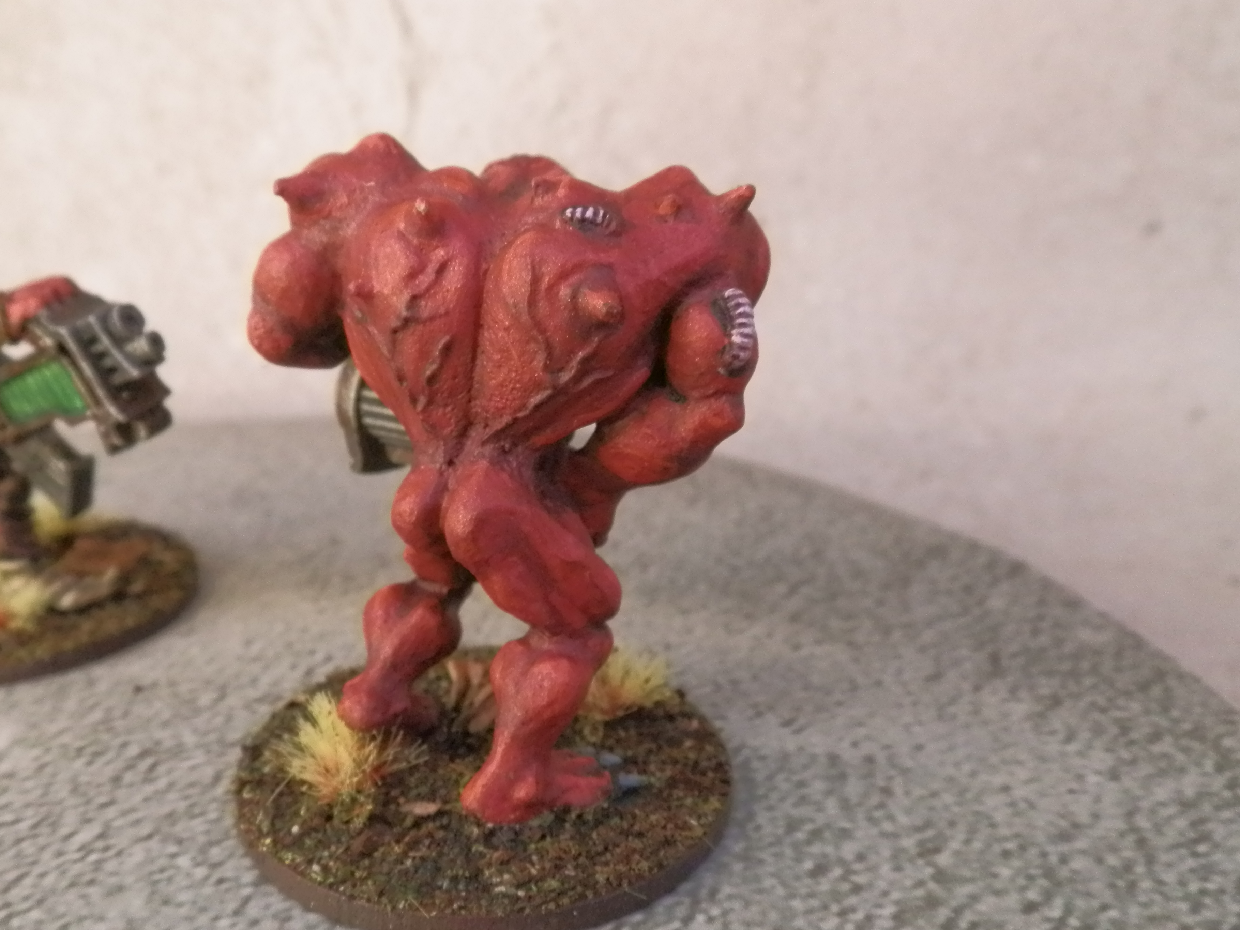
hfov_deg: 55.1
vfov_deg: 42.9
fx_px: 1182
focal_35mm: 33
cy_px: 490
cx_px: 515
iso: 400
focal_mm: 5
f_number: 3.1
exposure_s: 1/80
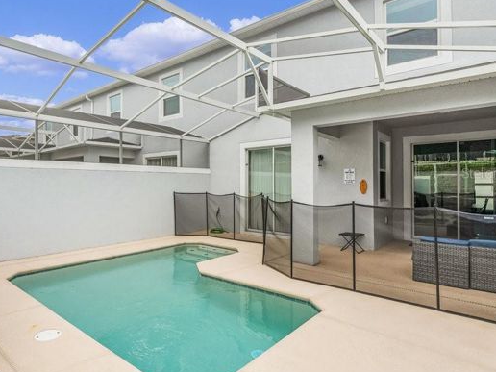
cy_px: 173
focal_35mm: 21
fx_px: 301
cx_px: 187
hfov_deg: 77.6
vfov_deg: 63.4
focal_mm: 16
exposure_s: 1/80
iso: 100
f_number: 5.6
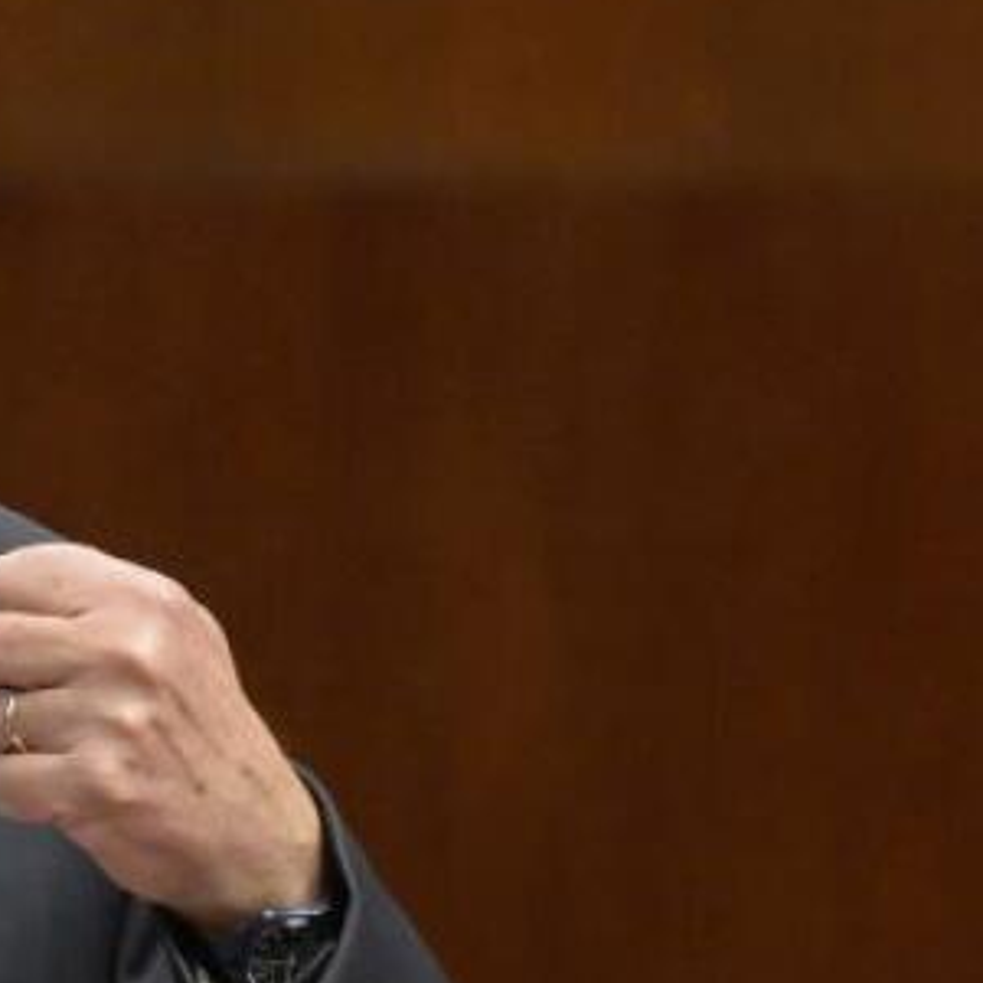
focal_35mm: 678
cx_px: -705
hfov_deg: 2.6
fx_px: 21783
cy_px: 634
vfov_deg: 2.6
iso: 2500
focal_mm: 200
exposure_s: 1/250
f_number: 4
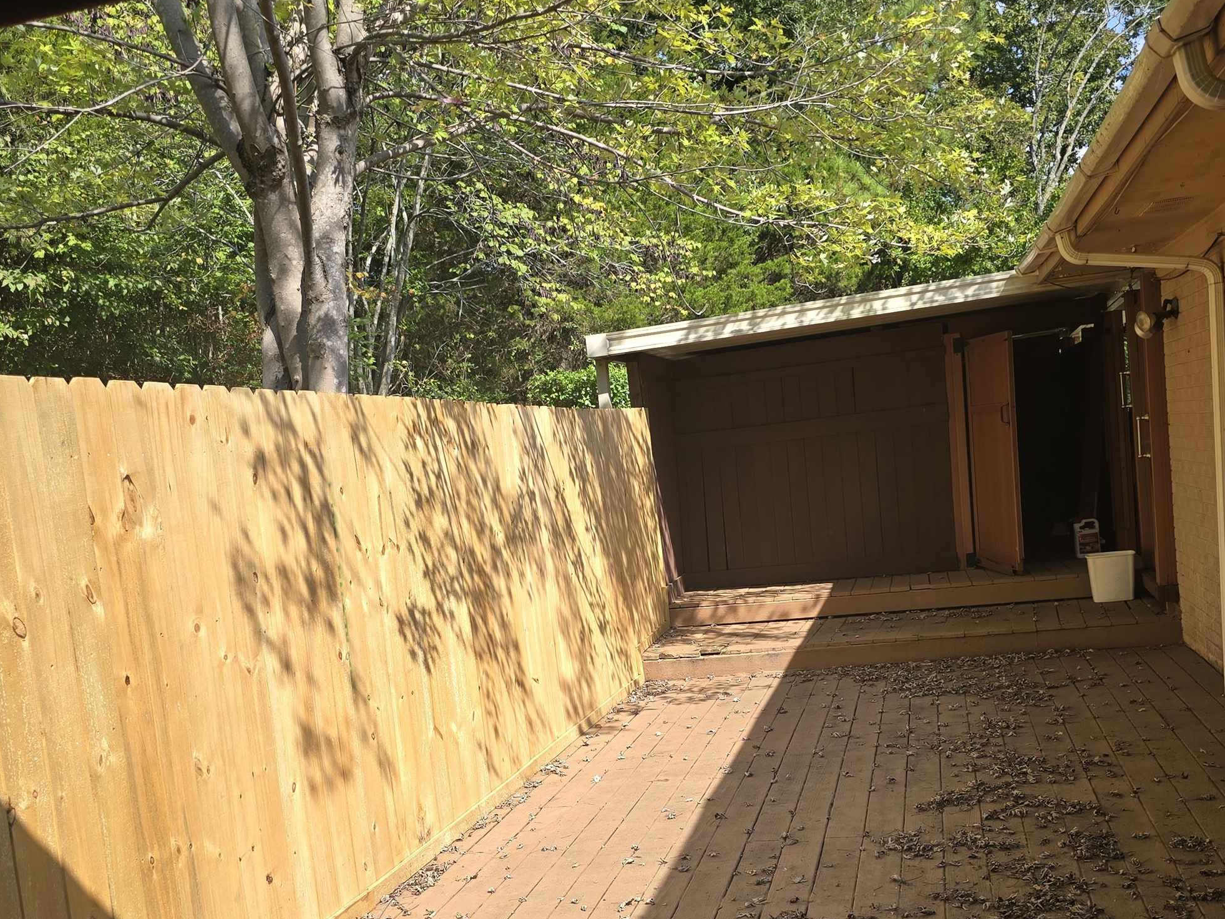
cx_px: 606
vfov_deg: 39.3
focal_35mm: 36
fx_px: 1274
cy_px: 602
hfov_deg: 51.4
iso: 12
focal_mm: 6.3
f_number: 1.7
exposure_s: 1/342
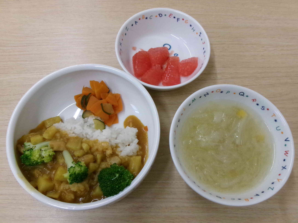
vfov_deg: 49.7
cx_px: 149
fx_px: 241
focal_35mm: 28
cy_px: 112
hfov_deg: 63.4
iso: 575
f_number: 3.9
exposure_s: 1/125
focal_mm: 5.1
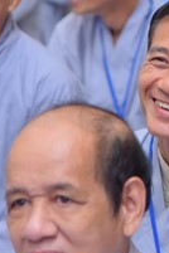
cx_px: 143
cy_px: 67
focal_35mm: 356
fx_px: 2507
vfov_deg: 5.8
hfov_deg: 3.9
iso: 1250
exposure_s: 1/160
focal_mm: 110
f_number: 4
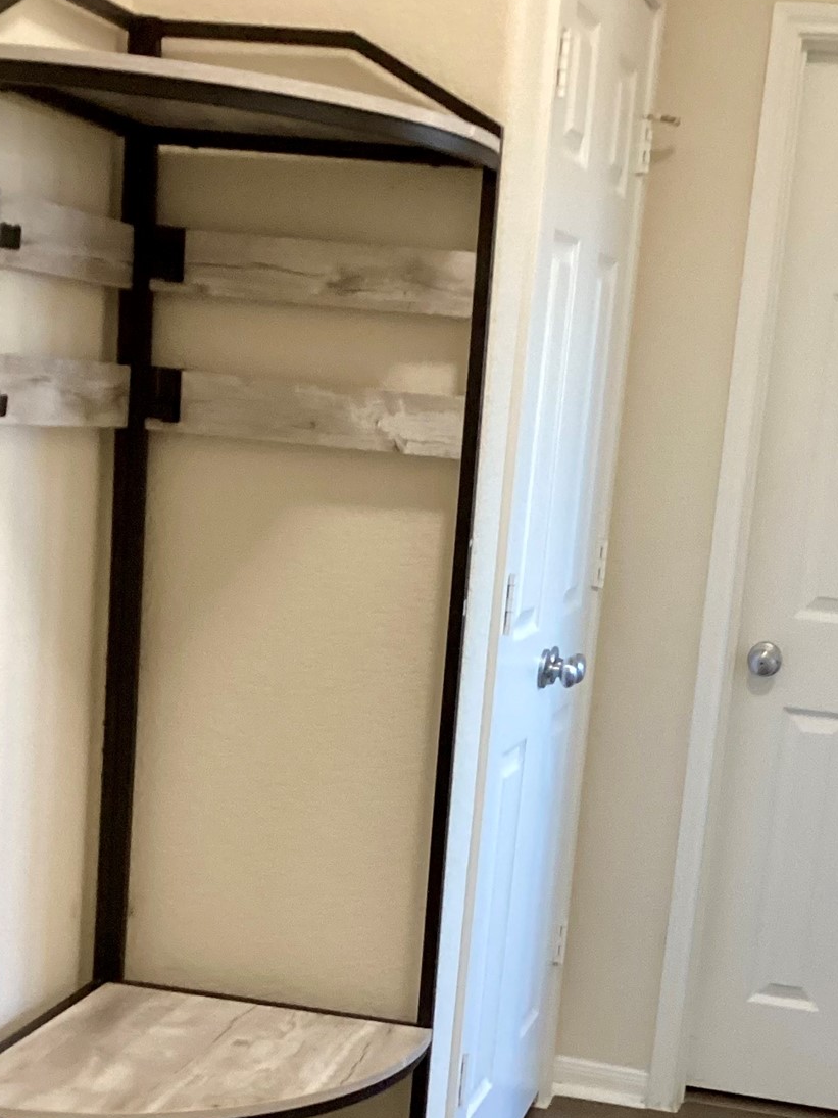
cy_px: 785
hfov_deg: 25.1
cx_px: 547
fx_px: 1872
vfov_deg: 32.8
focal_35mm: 58
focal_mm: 3.3
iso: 320
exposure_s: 1/40
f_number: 2.4
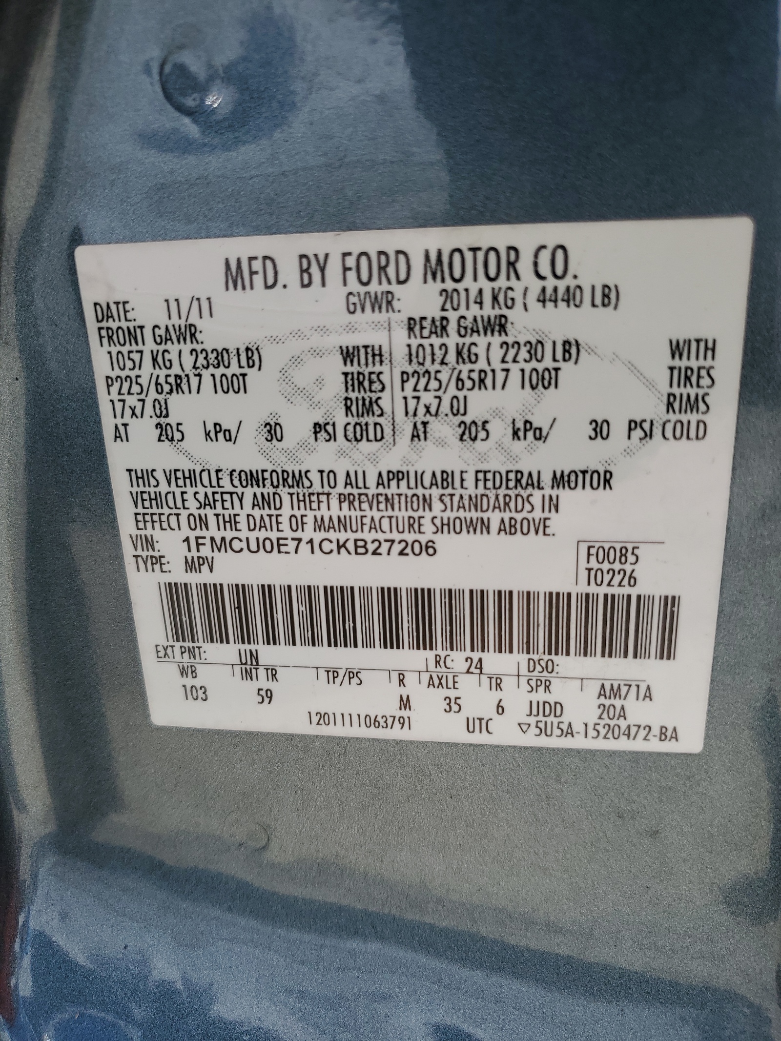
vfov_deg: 67.3
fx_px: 782
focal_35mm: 26
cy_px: 520
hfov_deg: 53.1
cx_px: 390
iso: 50
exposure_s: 1/2500
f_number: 1.5
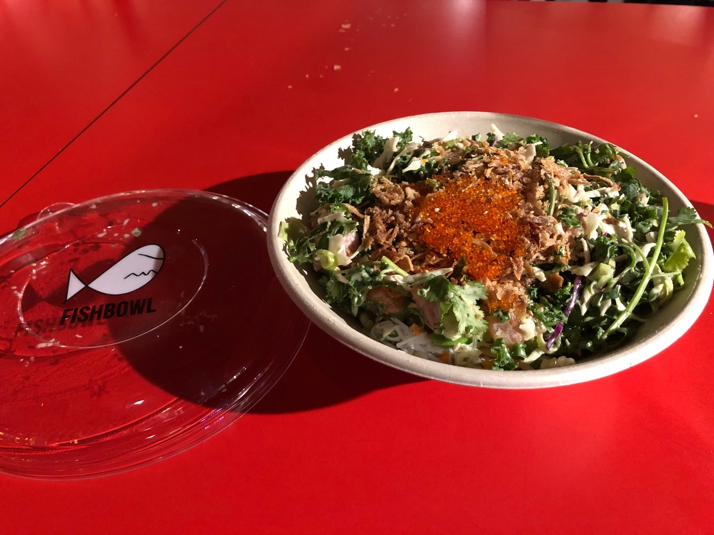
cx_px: 357
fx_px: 578
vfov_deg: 49.7
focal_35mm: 28
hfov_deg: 63.4
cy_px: 268
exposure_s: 1/6
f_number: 1.8
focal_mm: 3.99
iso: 100
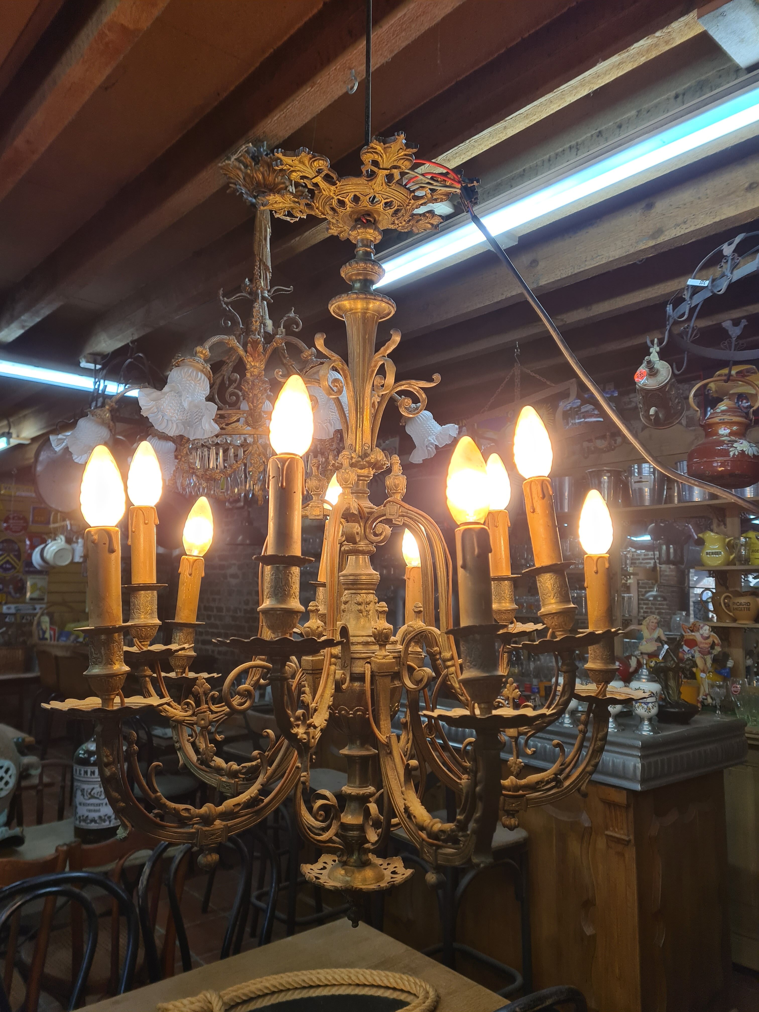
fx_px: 760
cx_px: 380
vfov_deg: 67.3
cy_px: 506
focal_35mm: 26
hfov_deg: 53.1
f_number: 1.8
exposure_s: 1/100
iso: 64
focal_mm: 5.4
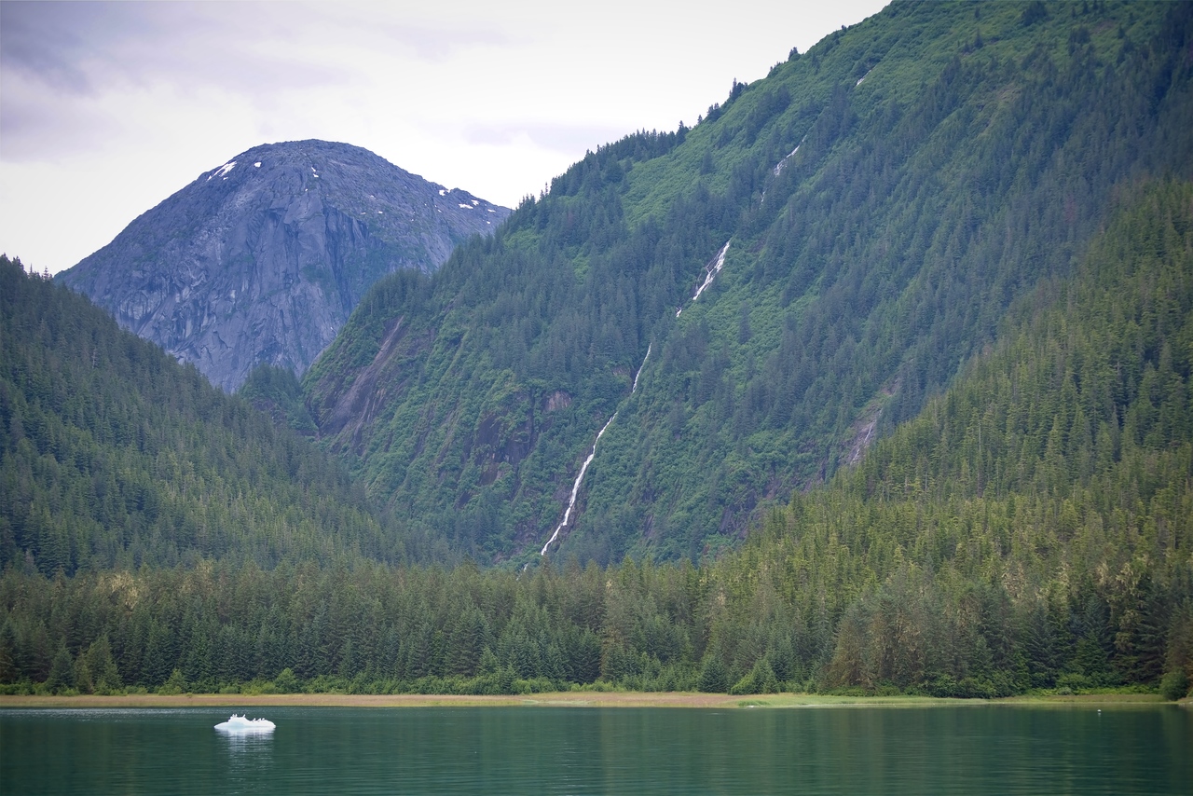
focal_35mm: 85
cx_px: 596
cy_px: 398
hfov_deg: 23.9
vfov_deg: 16.1
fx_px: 2817
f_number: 4.5
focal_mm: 85
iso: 100
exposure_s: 1/200
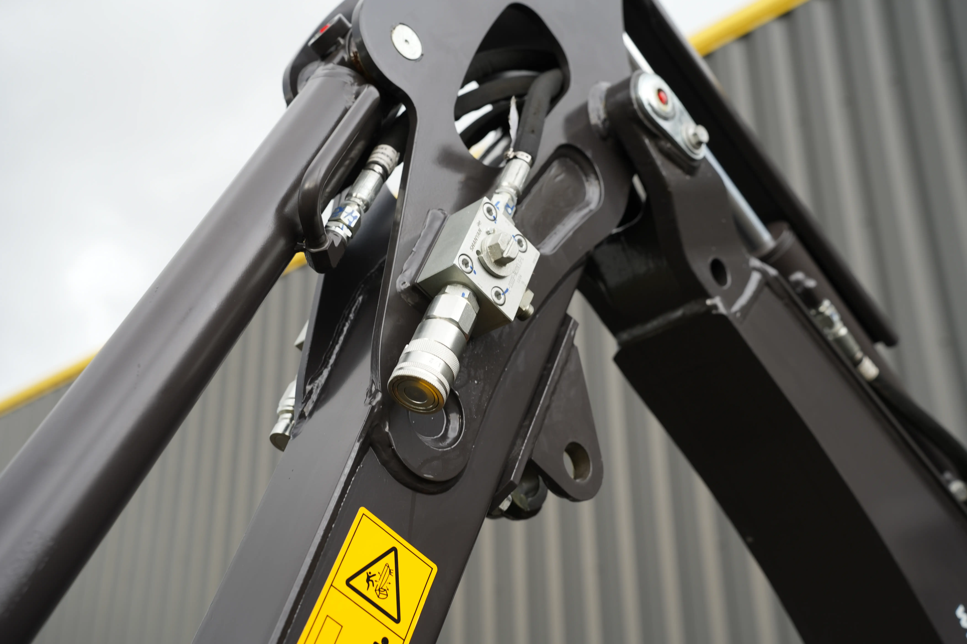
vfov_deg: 31.9
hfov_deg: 46.4
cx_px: 484
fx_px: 1128
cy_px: 322
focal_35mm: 42
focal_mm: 42
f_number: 4.5
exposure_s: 1/50
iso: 250
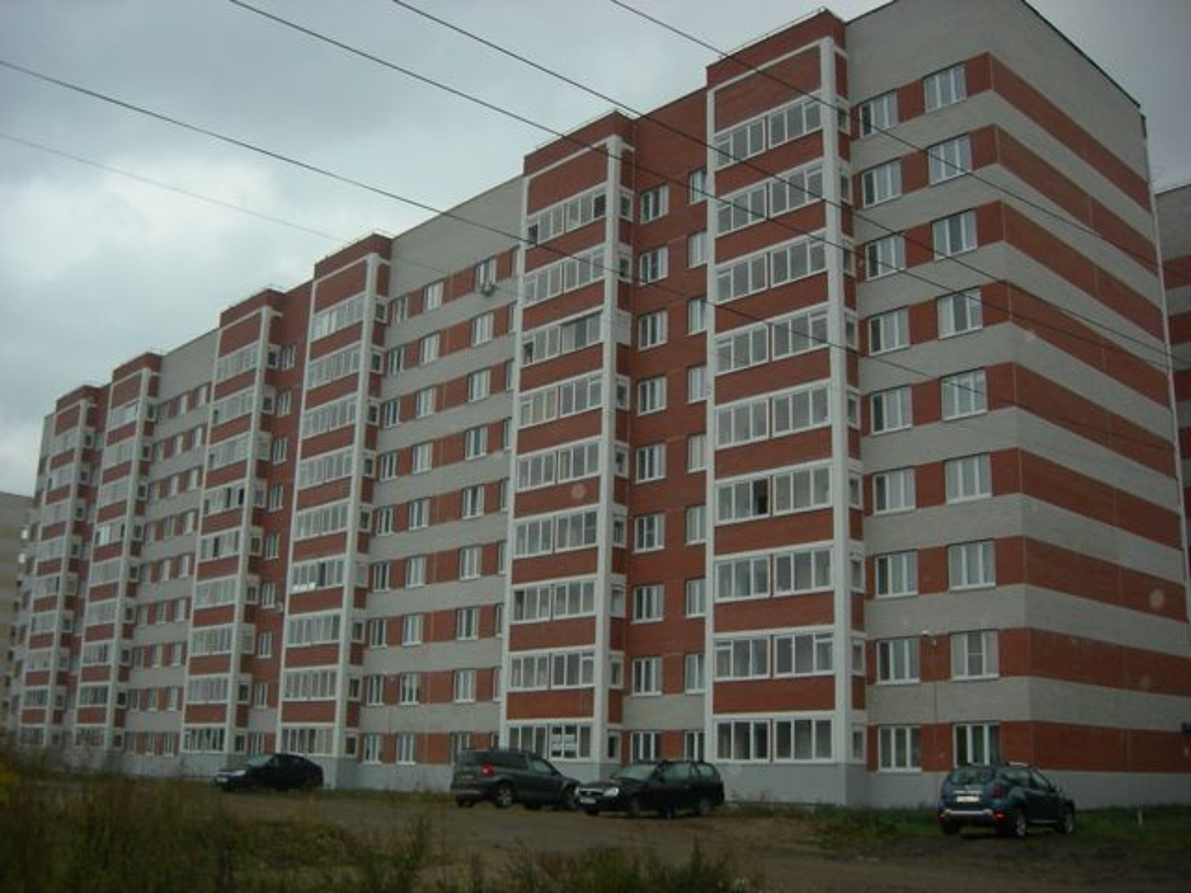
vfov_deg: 39.7
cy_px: 446
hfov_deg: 51.4
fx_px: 1239
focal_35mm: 36
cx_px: 596
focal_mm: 7.5
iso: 106
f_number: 2.7
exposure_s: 1/30
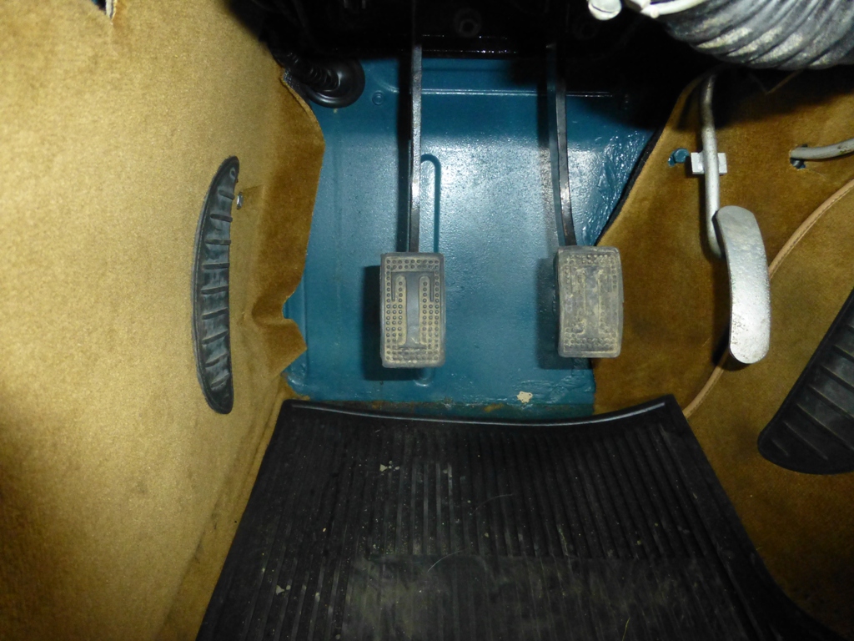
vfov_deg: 56.8
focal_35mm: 24
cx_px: 427
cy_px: 320
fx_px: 592
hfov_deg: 71.6
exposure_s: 1/60
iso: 800
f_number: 3.3
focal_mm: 4.3
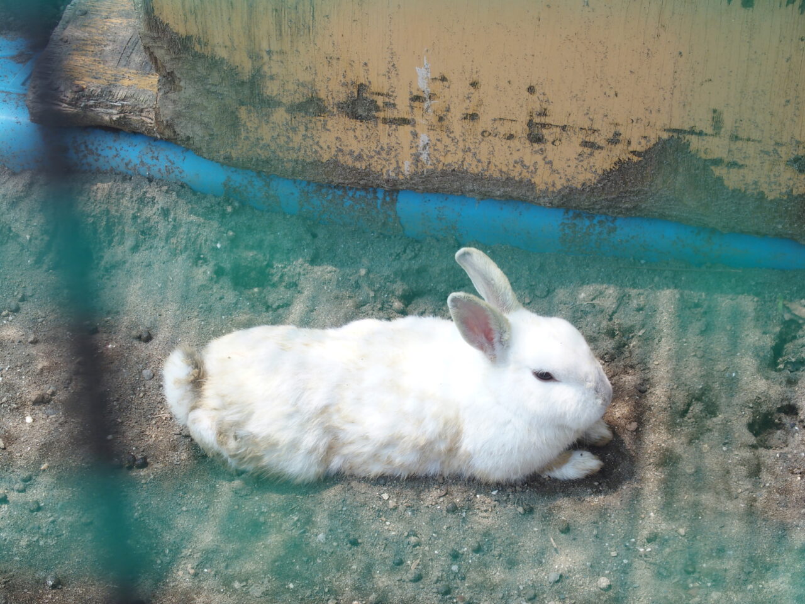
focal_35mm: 92
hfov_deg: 21.3
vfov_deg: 16.1
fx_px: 2139
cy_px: 302
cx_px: 402
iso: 100
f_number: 3.2
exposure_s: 1/200
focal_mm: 19.6
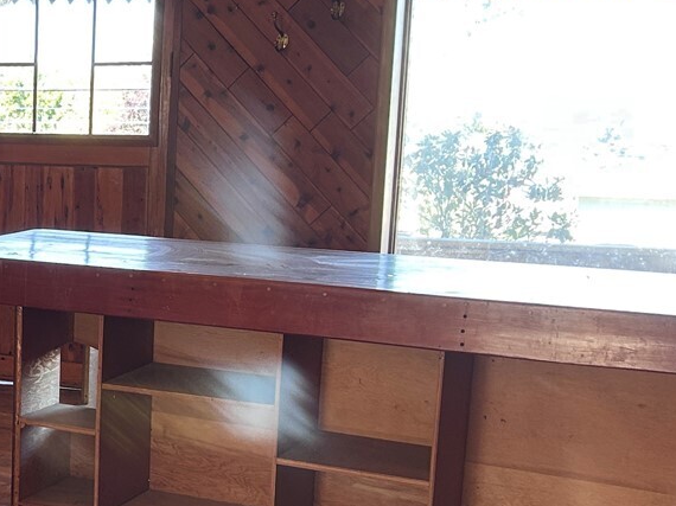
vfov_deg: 20.1
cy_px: 334
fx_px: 1425
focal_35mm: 73
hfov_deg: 25.2
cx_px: -30
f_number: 1.5
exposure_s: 1/120
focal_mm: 5.7
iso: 100
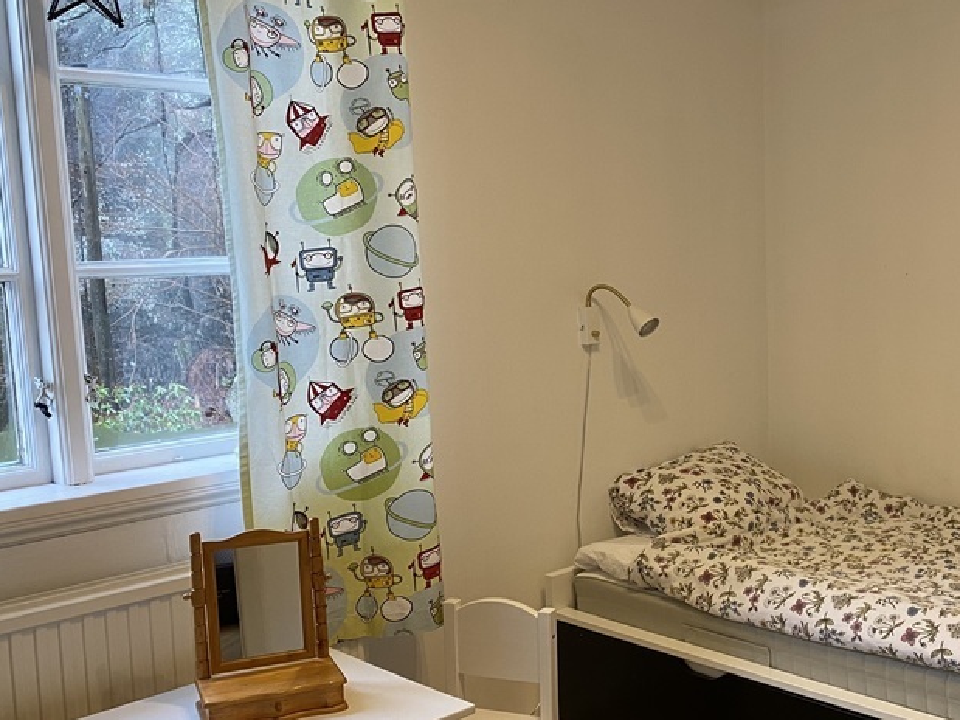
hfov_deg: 42.5
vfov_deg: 33.6
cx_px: 717
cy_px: 397
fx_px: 1192
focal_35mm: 43
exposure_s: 1/50
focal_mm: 4.25
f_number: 1.8
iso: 100
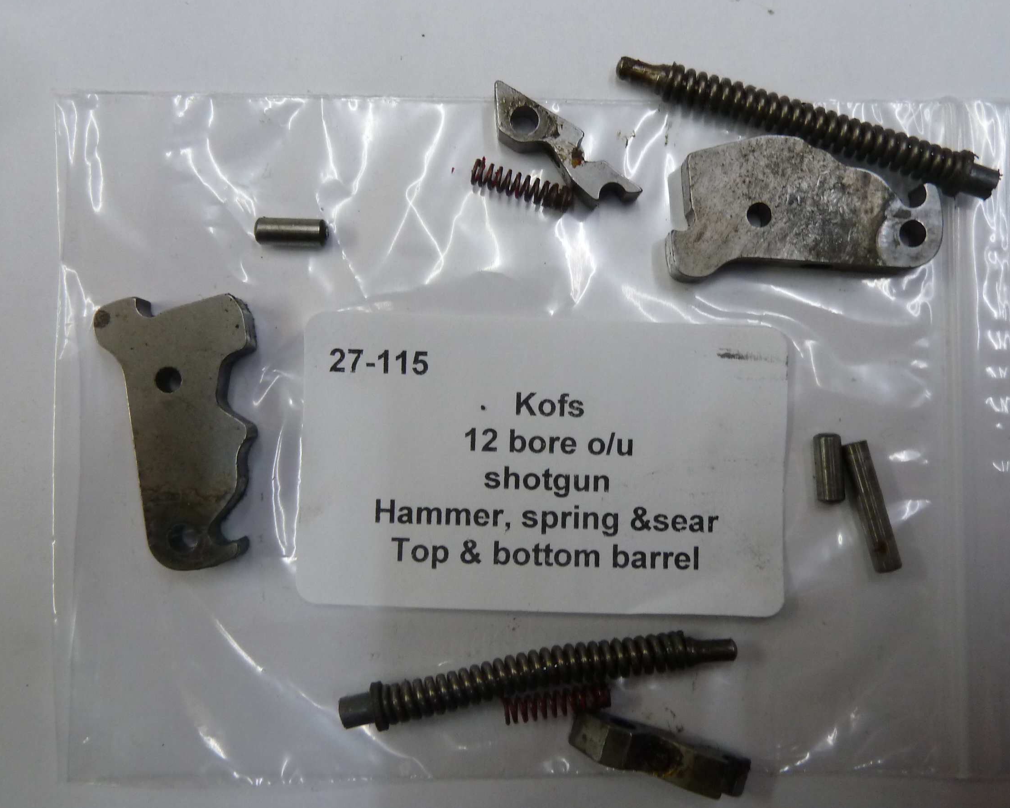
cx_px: 520
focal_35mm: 28
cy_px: 416
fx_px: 837
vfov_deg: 51.5
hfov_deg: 62.2
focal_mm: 4.1
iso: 200
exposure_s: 1/30
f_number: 3.3
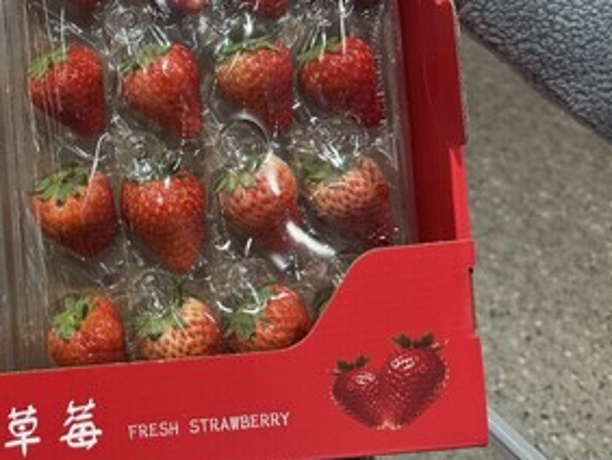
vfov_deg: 27.8
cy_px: 72
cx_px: 46
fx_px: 902
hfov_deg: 35.0
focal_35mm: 51
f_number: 1.78
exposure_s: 1/108
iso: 50
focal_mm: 6.86
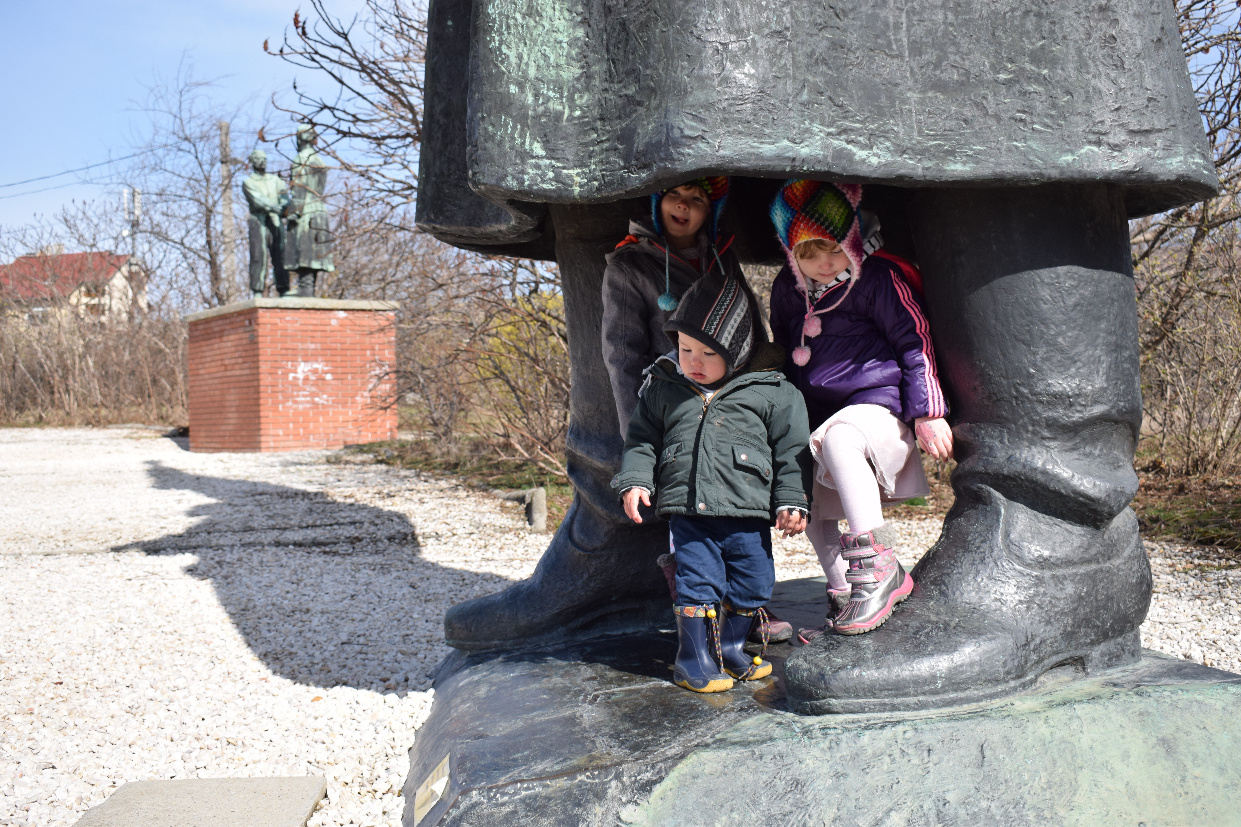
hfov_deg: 47.9
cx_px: 620
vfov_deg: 33.0
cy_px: 414
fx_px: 1396
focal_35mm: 40
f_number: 6.3
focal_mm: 27
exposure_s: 1/1600
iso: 400
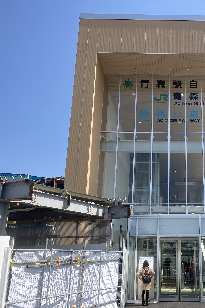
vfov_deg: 49.6
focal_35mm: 39
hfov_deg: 32.7
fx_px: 333
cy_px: 154
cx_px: 179
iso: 20
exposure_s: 1/1429
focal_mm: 3.99
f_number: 1.8
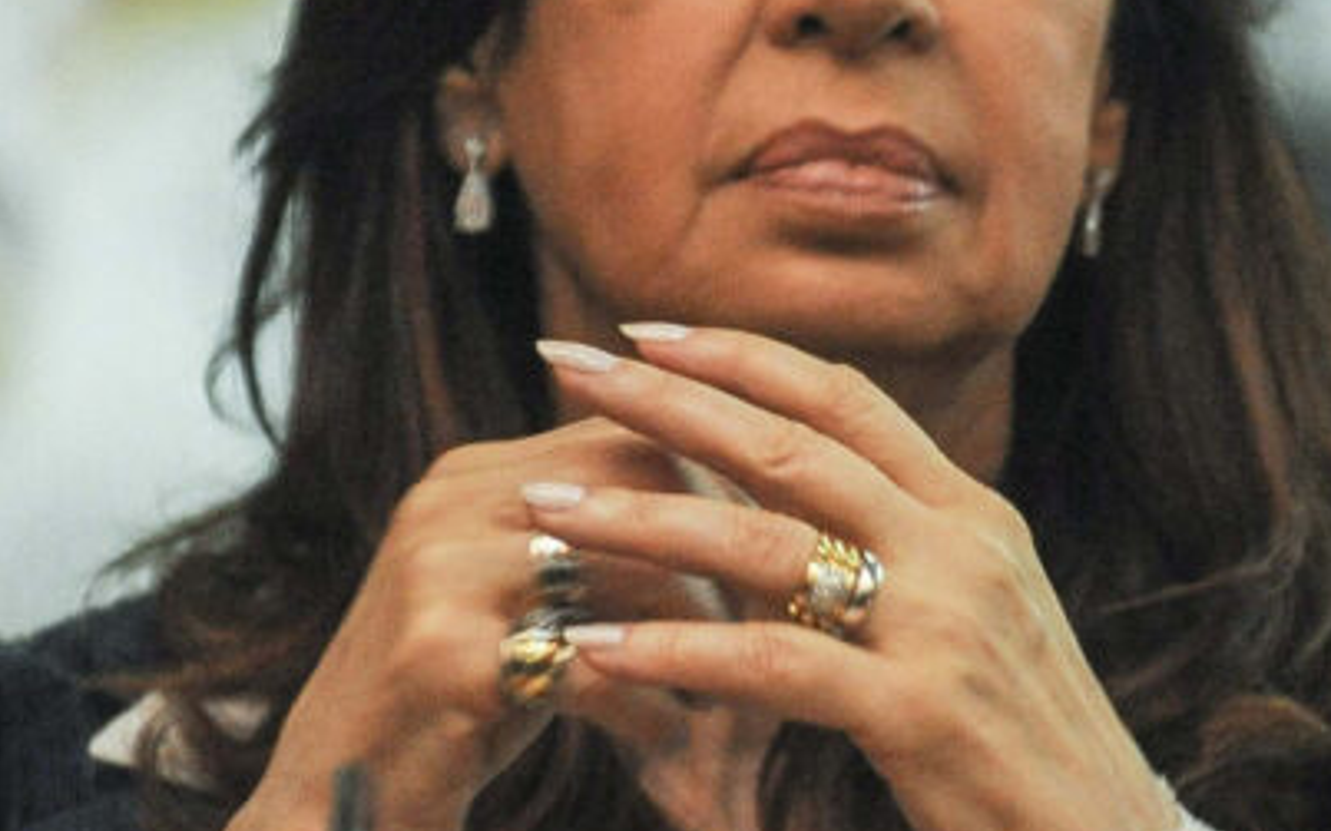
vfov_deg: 2.2
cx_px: 871
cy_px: 483
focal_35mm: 609
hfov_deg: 3.5
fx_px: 22085
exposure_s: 1/100
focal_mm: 200
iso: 2500
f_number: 2.8
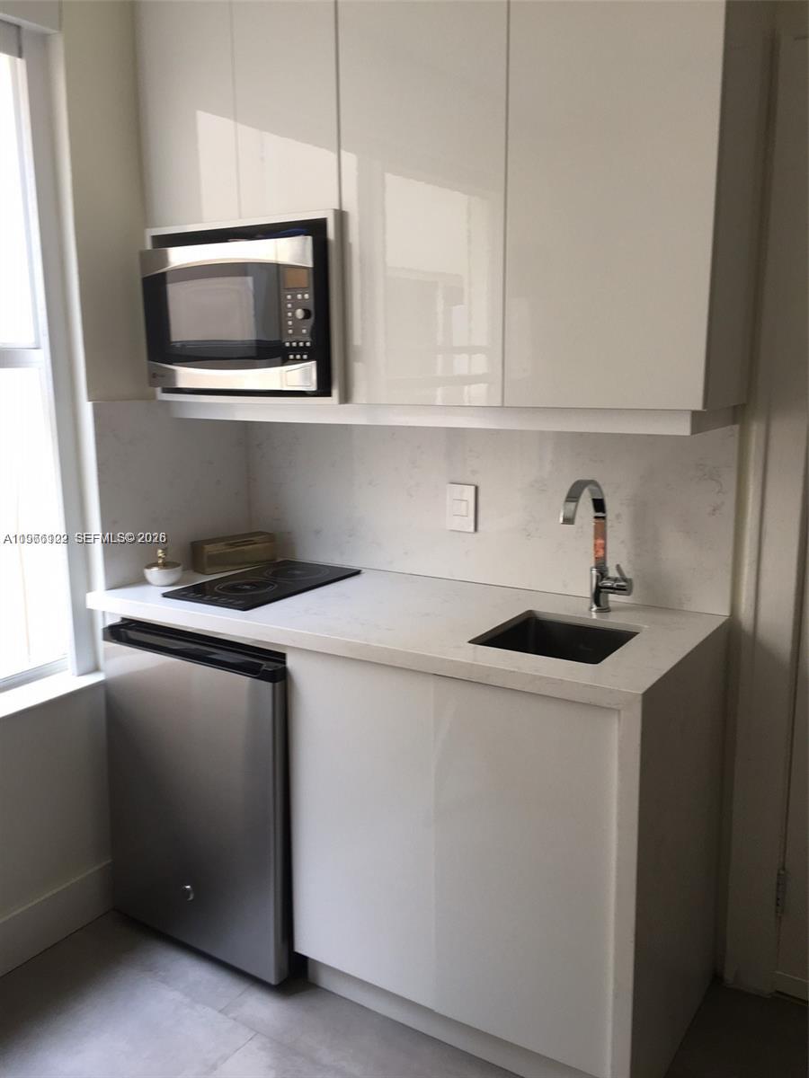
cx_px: 404
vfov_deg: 61.7
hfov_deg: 48.2
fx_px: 904
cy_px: 539
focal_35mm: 29
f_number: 2.2
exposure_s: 1/60
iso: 32
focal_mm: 4.15
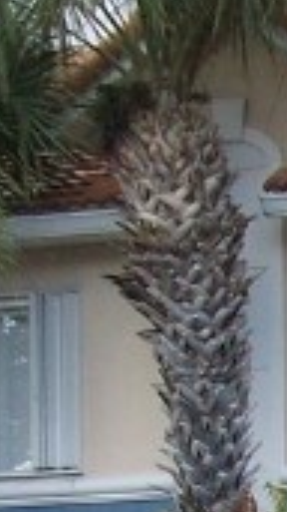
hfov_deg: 4.9
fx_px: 3008
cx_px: 1127
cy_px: 746
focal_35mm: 222
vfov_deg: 9.5
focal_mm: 5.7
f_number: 2.8
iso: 64
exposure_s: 1/72
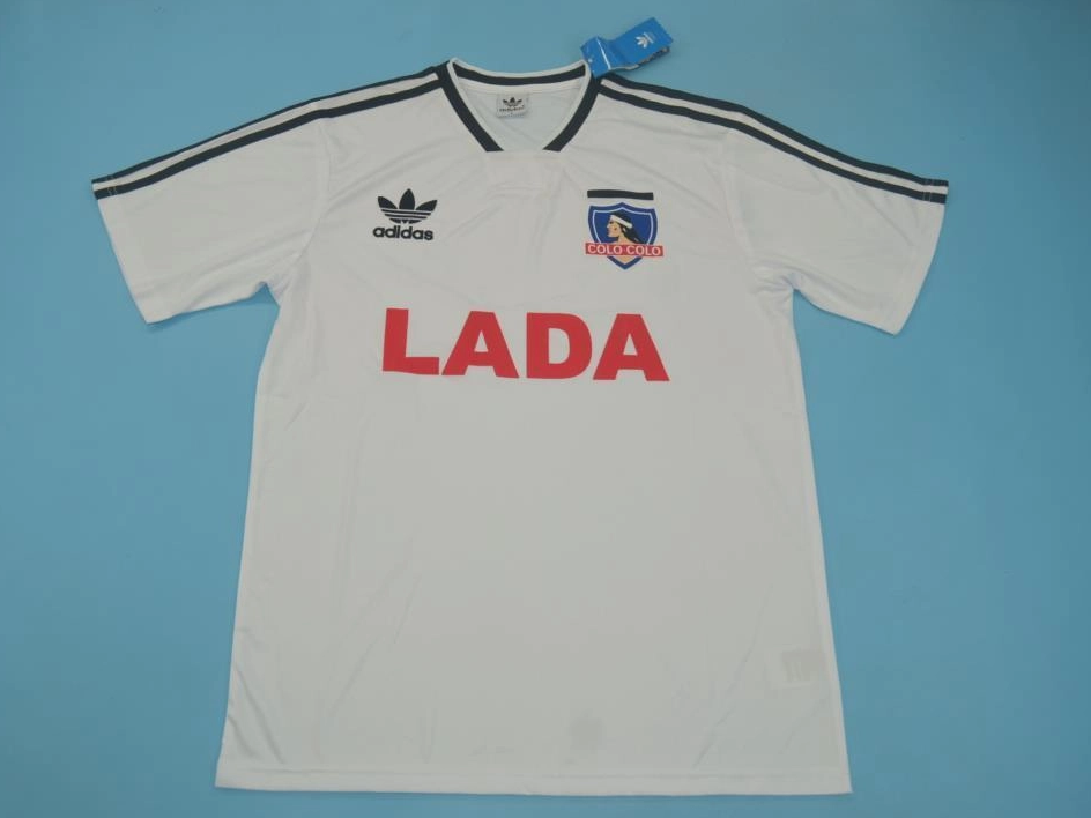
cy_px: 412
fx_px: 1040
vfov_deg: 42.9
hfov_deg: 55.3
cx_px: 500
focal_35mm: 33
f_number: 5
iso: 200
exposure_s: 1/200
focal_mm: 20
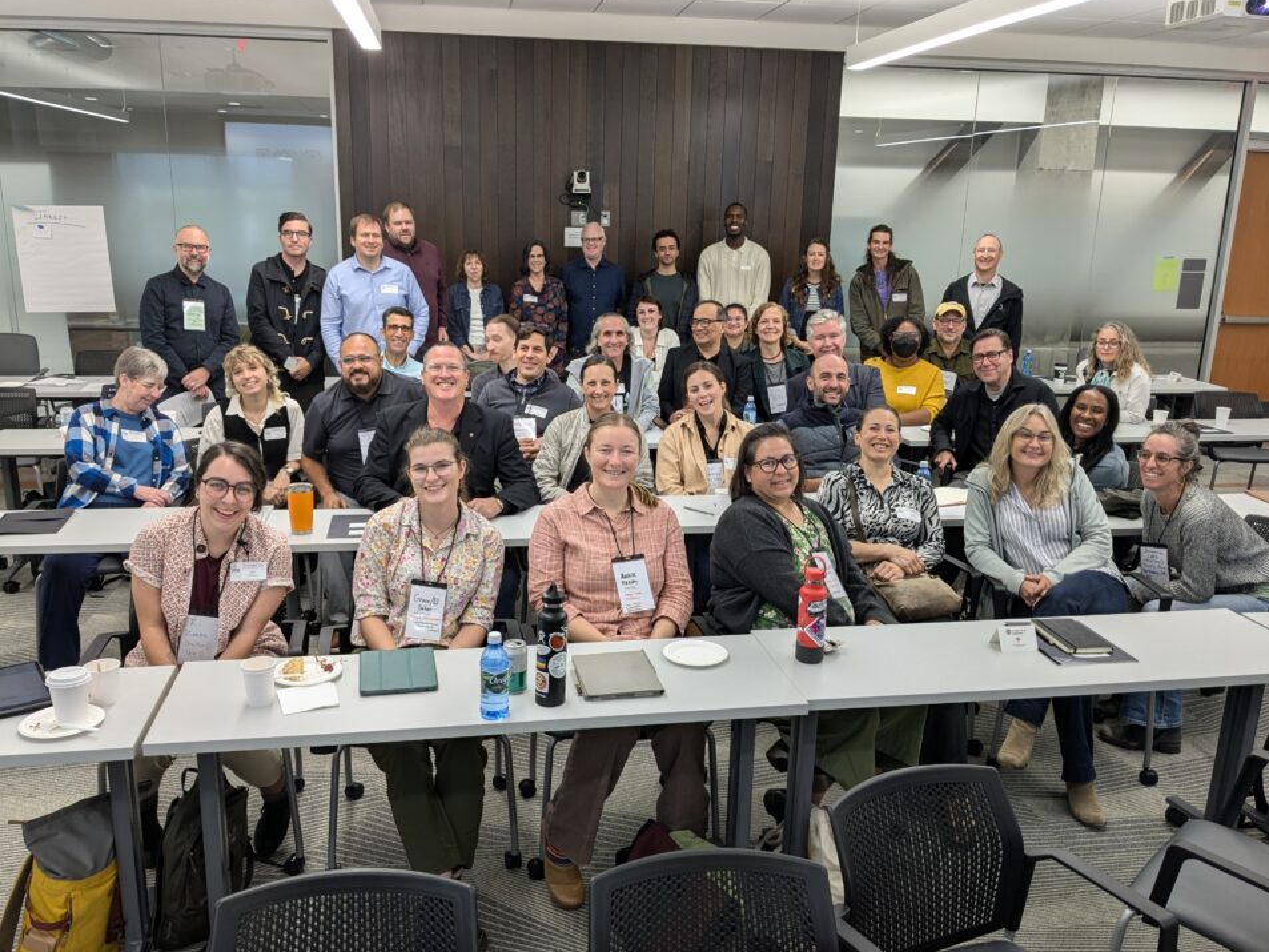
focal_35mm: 29
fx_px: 1063
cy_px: 505
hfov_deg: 61.7
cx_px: 639
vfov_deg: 48.2
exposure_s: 1/60
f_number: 1.73
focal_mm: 4.38
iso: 50
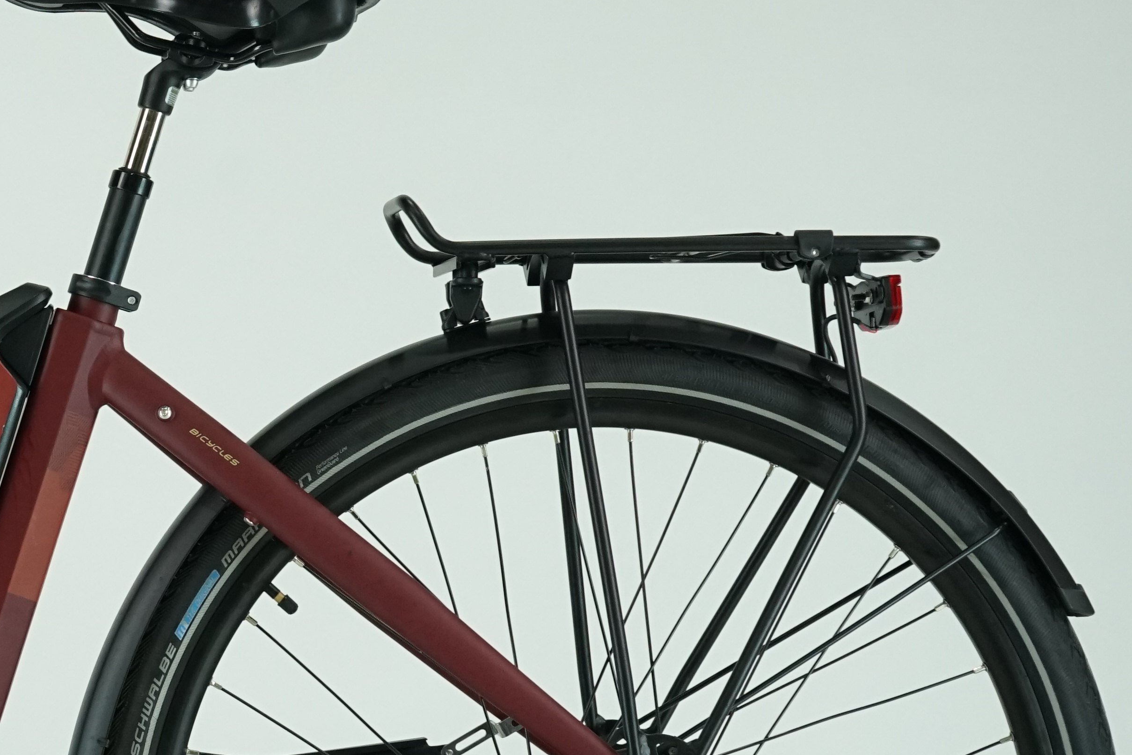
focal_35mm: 124
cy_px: 493
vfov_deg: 11.0
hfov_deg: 15.9
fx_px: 3899
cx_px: -225
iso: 1600
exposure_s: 1/200
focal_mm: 50
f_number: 6.3
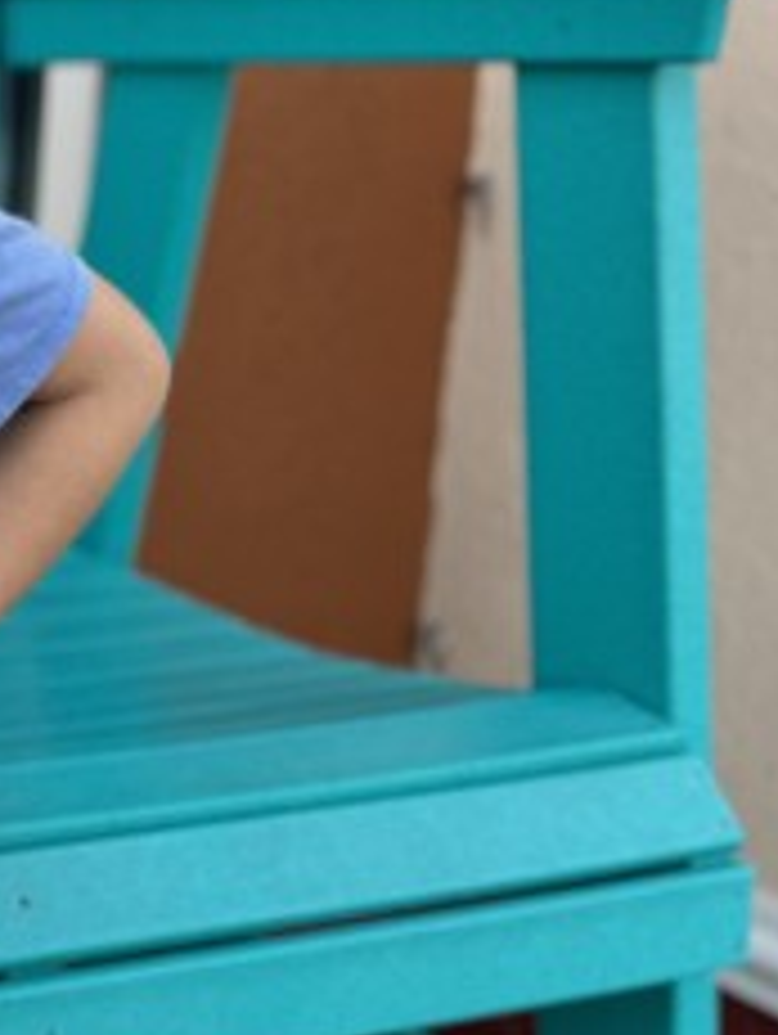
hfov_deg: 16.9
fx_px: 2393
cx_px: -364
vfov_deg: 24.4
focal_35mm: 80
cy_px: 580
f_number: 1.78
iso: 80
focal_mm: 6.86
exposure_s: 1/715
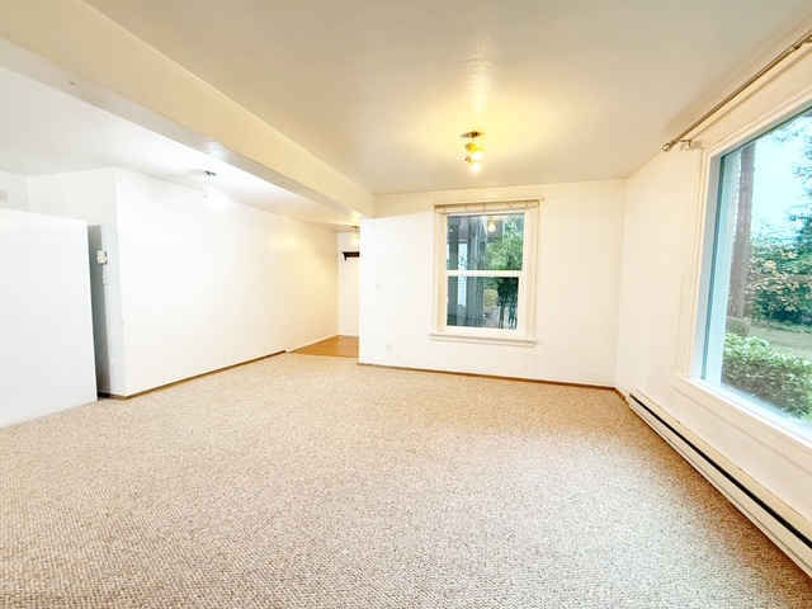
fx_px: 328
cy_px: 304
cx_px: 406
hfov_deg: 102.1
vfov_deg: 85.7
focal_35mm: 14
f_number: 2.2
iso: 400
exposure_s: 1/120
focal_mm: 2.22
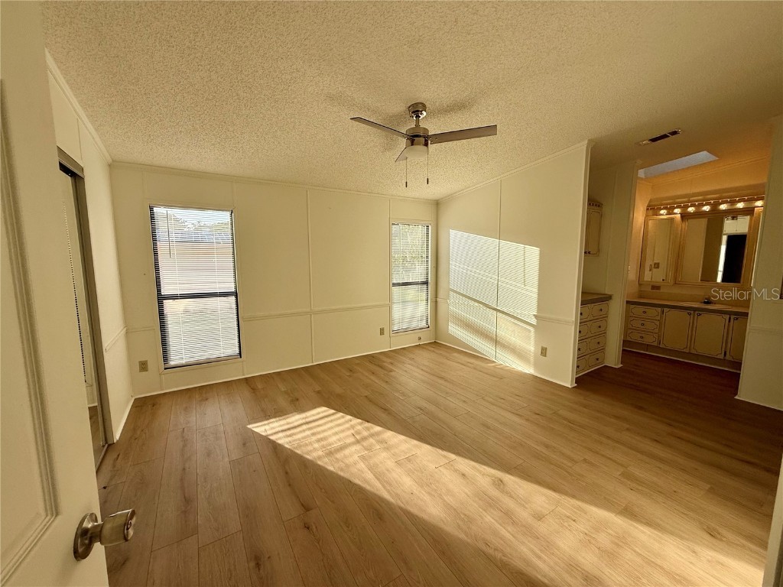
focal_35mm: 14
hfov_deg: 102.1
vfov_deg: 85.7
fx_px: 317
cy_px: 294
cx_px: 392
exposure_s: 1/494
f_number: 2.2
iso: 50
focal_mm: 2.22
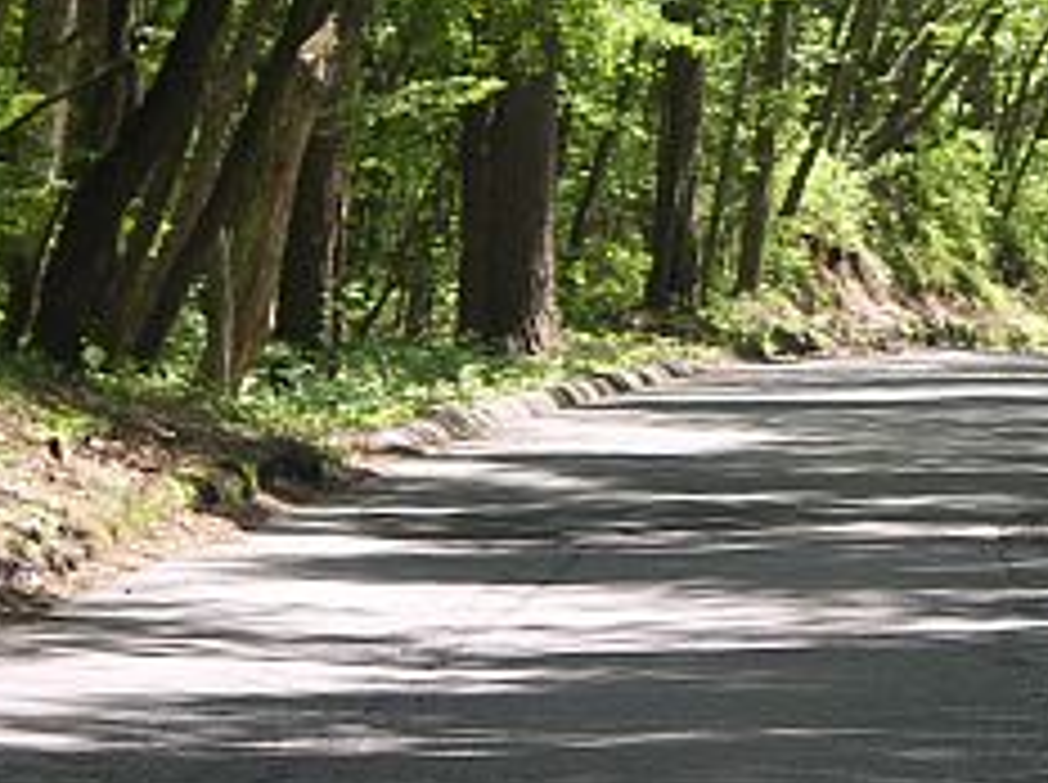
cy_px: -270
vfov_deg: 4.2
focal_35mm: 355
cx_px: 1264
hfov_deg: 5.6
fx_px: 10731
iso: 50
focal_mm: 33.4
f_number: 3.2
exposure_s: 1/160
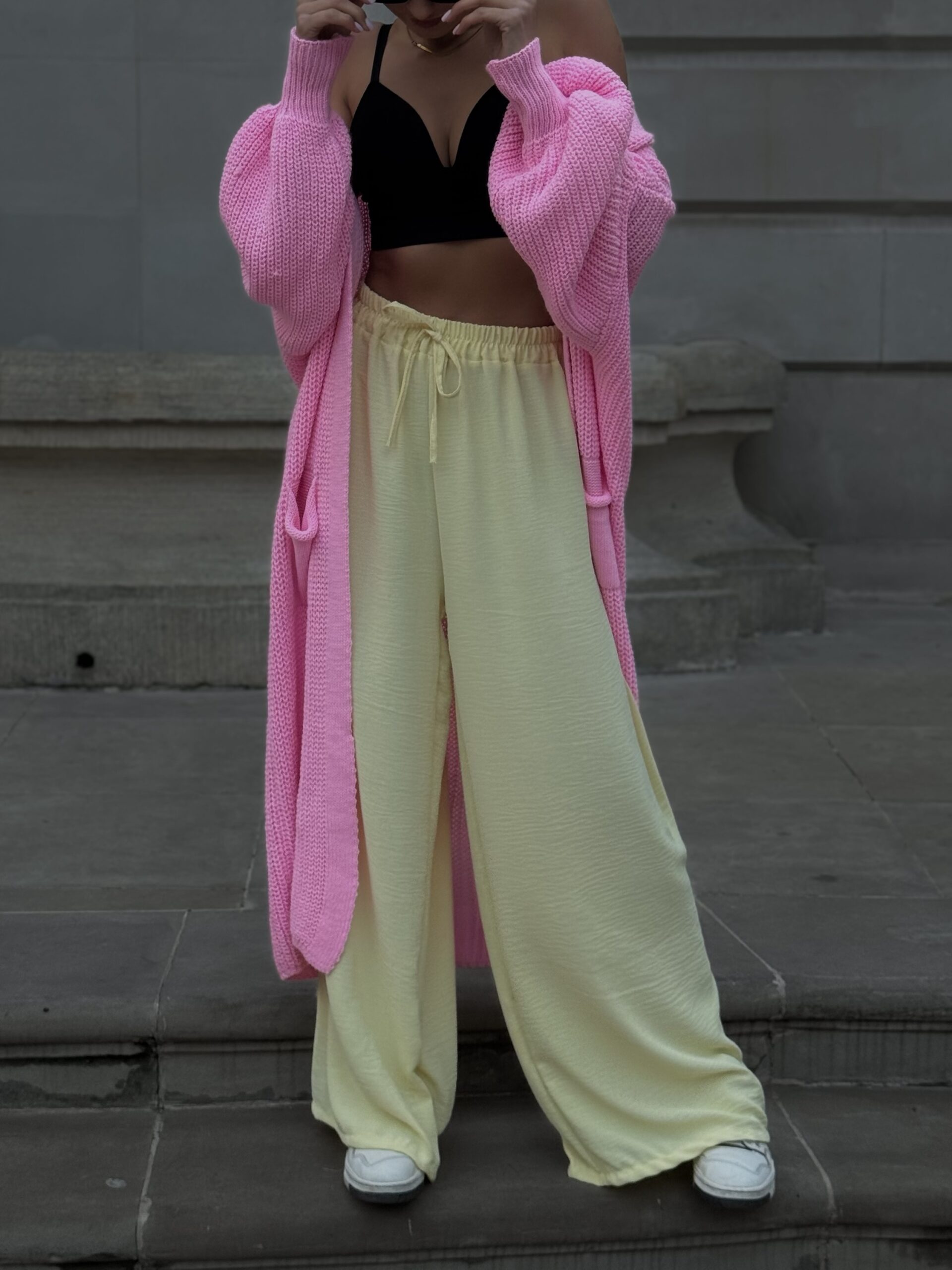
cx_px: 476
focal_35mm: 48
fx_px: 1760
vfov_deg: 39.7
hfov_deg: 30.3
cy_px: 635
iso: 64
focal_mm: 6.76
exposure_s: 1/276
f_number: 1.78
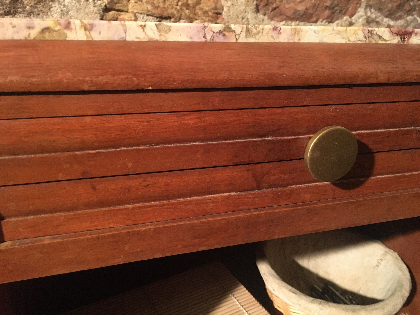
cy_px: 158
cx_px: 210
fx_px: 352
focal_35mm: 29
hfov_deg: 61.7
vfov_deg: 48.2
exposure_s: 1/17
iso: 250
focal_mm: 4.15
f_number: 2.2
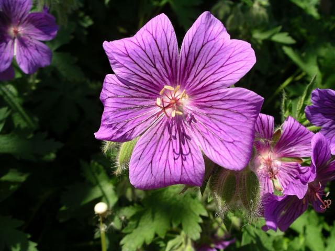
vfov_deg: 38.7
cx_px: 168
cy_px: 126
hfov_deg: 50.1
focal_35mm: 37
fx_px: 358
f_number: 5
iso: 64
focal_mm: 7.8
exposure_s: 1/320
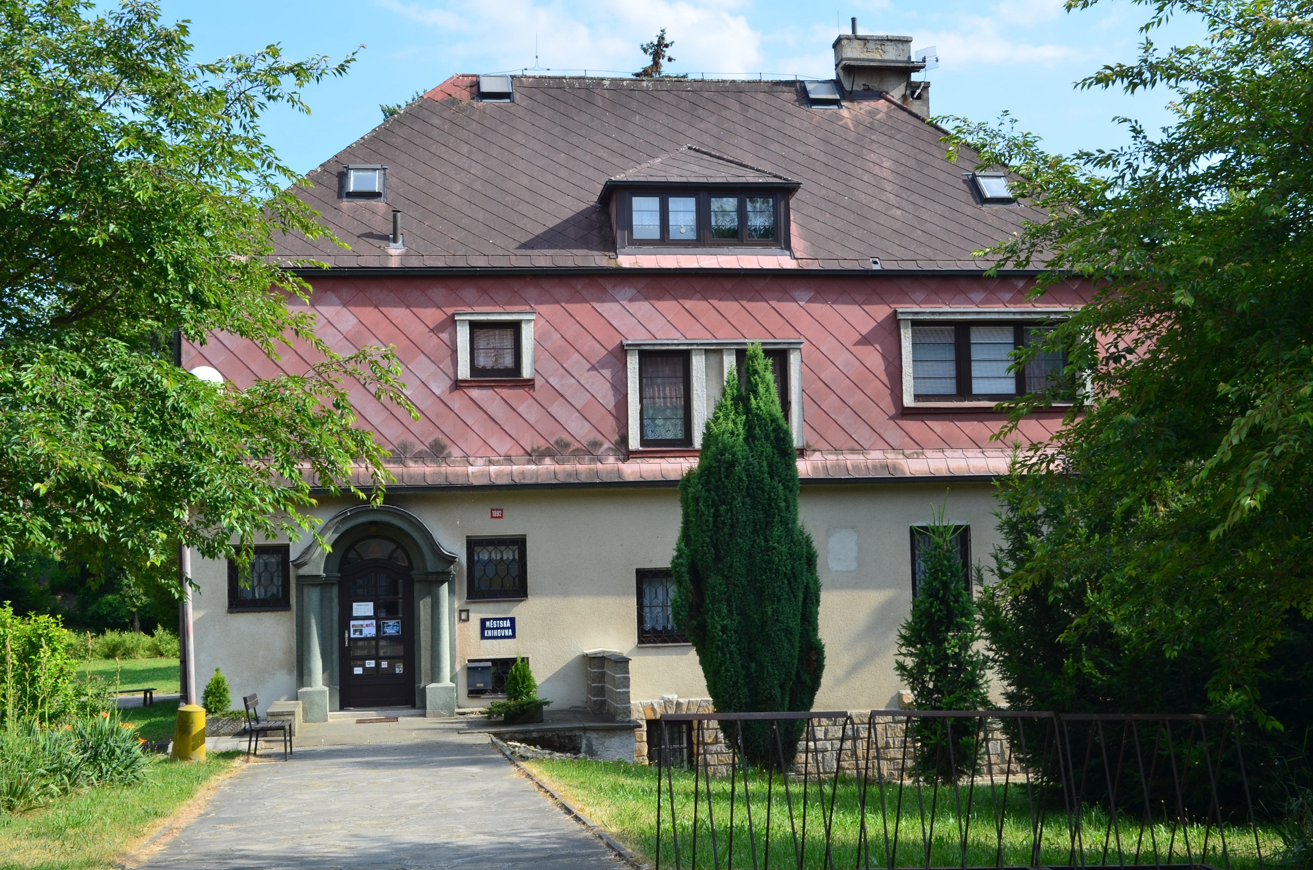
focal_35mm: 48
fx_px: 1747
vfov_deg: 28.0
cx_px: 656
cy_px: 435
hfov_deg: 41.2
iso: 200
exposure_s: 1/90
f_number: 11
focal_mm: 32
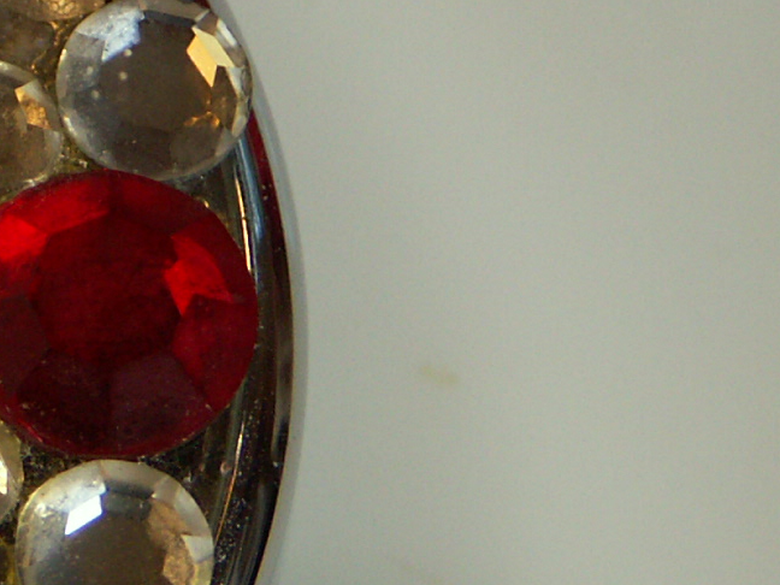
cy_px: 321
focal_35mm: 639
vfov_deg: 2.3
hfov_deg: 3.1
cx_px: -441
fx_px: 14399
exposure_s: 1/80
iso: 100
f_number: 4.5
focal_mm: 50.8
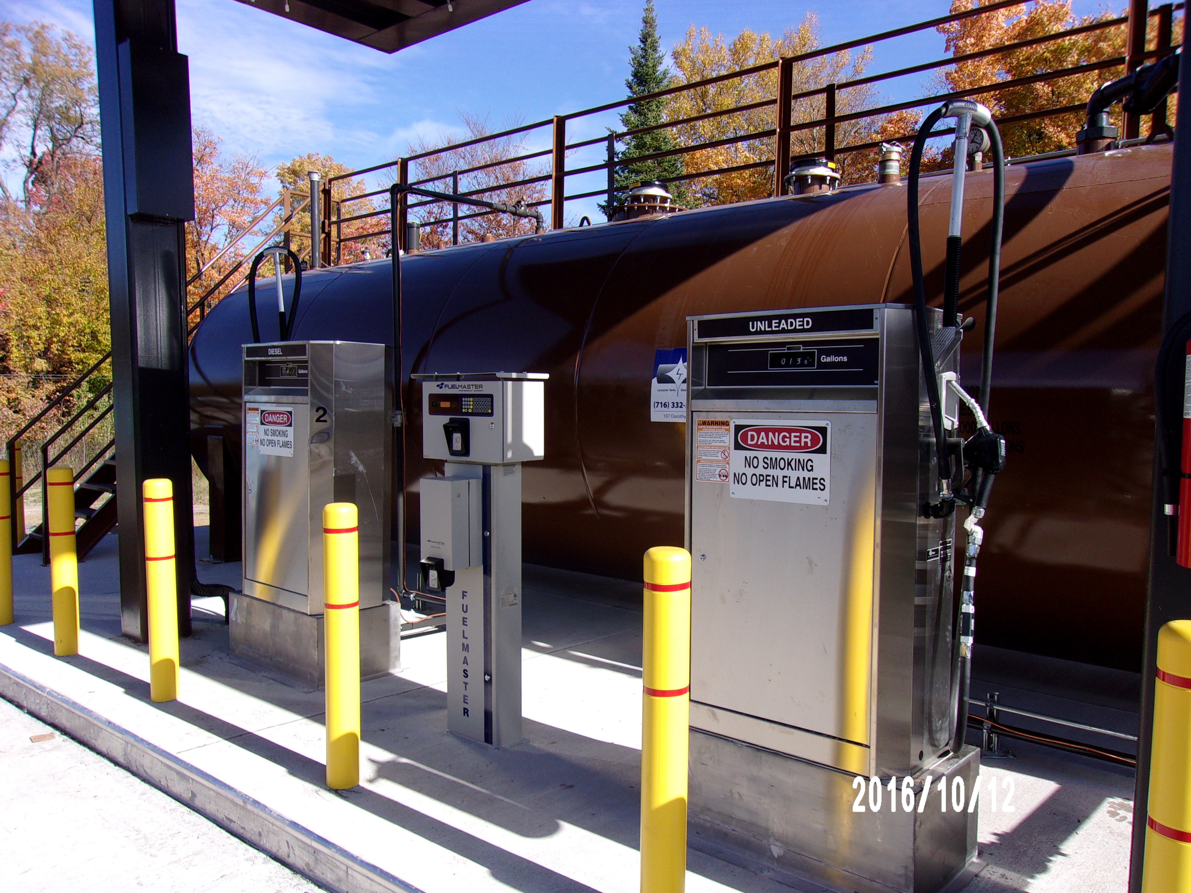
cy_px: 446
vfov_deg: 51.4
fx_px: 929
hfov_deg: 65.3
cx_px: 596
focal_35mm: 27
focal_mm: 4.9
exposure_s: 1/60
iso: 80
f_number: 10.4
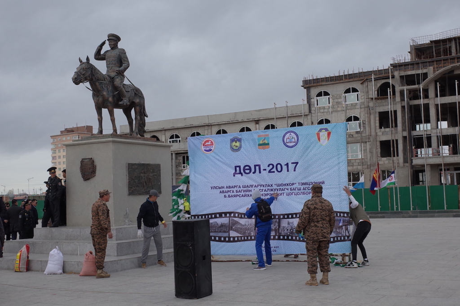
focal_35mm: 47
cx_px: 230
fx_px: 600
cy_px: 153
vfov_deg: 28.6
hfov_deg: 41.9
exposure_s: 1/640
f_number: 4
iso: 160
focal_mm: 18.3
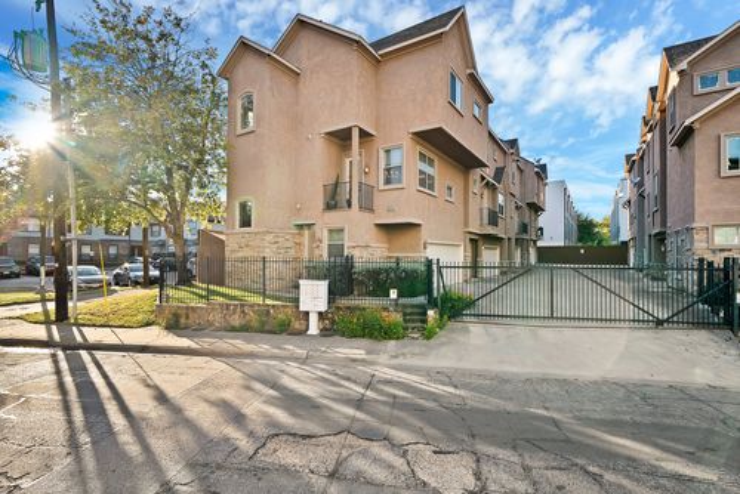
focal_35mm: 15
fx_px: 308
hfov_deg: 100.4
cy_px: 247
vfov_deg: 77.4
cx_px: 370
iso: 640
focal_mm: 15
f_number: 8
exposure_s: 1/125
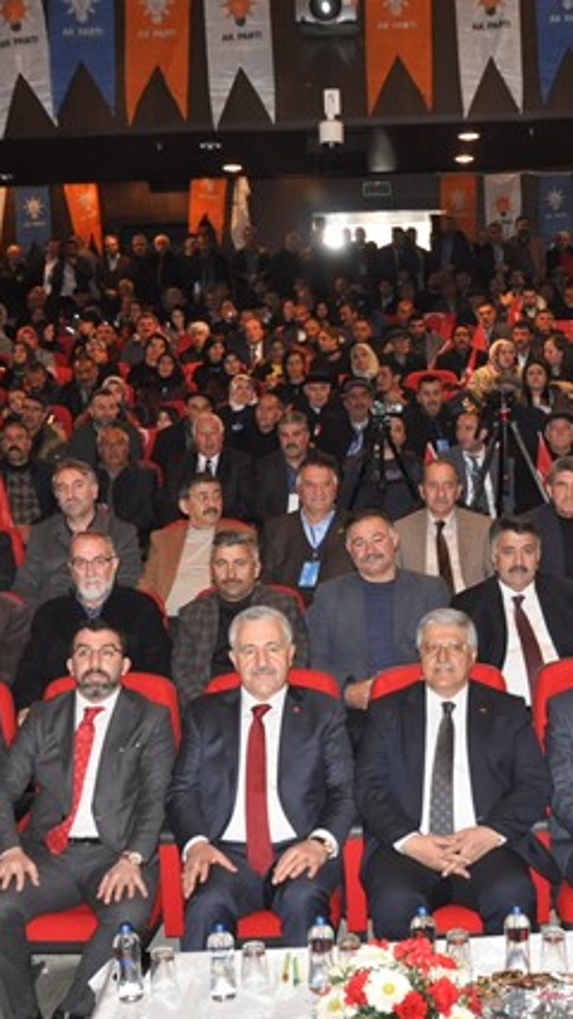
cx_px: 468
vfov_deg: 47.4
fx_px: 1162
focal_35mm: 43
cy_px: 506
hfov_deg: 27.1
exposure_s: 1/60
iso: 1250
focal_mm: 18
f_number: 4.5
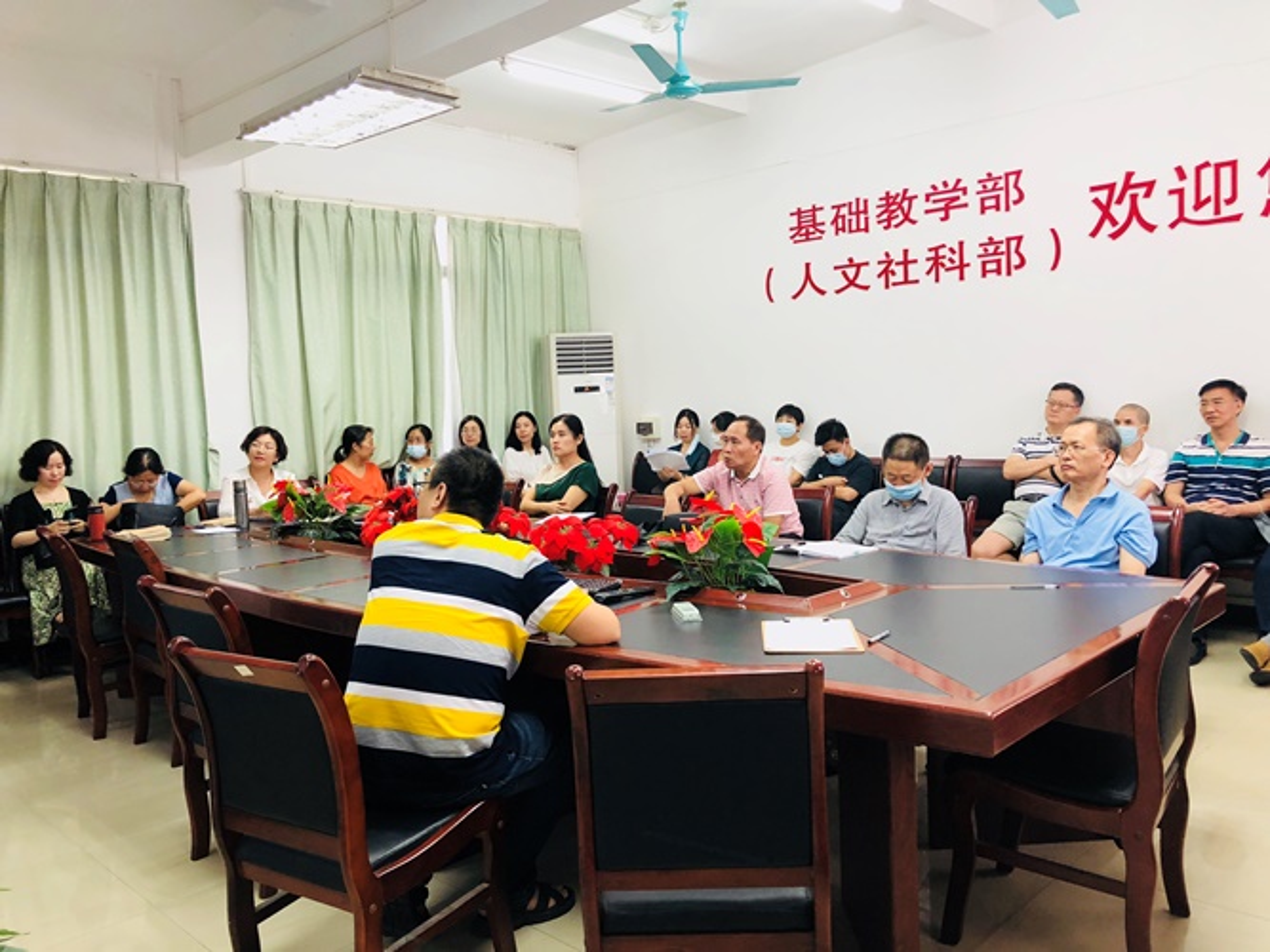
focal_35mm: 29
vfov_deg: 48.2
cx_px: 635
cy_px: 476
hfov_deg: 61.7
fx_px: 1064
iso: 40
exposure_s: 1/17
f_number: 1.8
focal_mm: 3.99
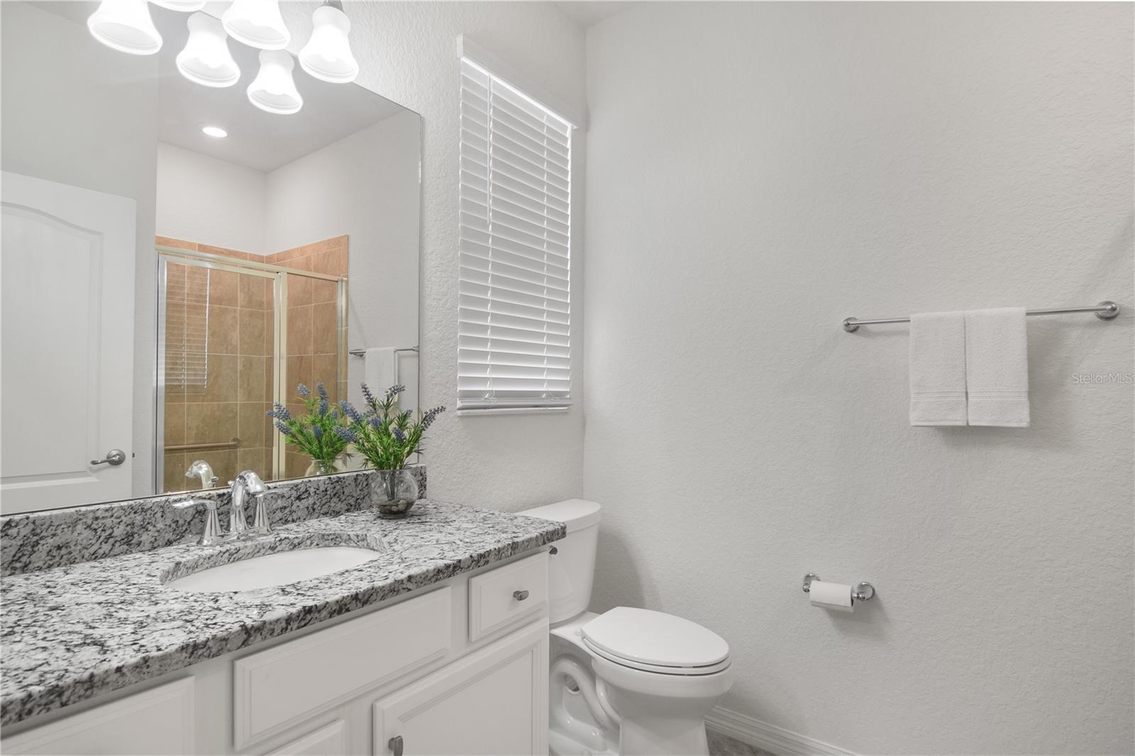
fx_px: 567
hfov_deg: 90.0
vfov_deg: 67.4
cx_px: 568
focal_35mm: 18
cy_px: 378
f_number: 11
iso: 125
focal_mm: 12
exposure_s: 1/5
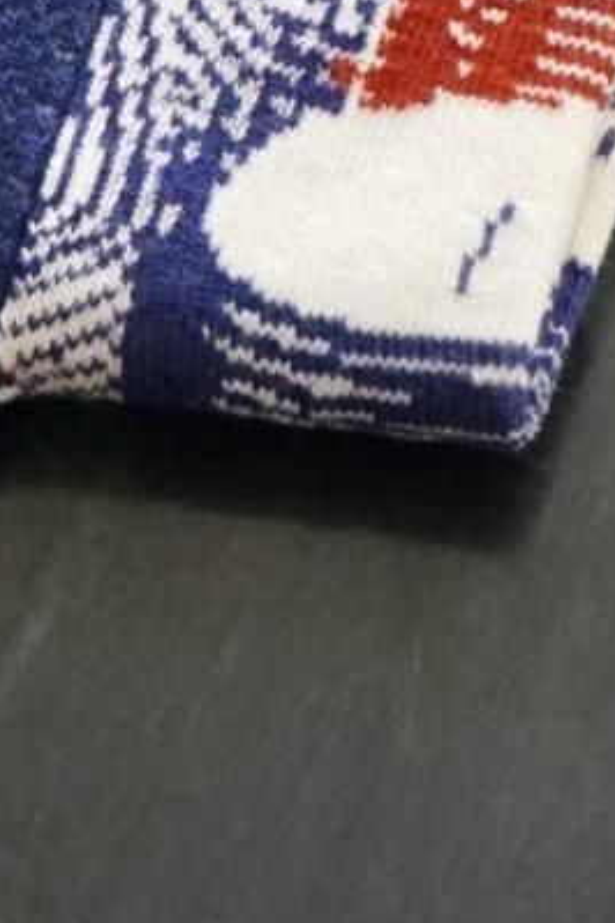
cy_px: -409
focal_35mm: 289
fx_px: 7405
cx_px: 405
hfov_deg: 4.8
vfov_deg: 7.0
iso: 2000
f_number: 5.6
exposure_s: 1/160
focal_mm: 64
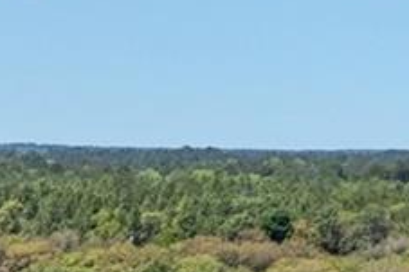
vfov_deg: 7.3
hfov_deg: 11.2
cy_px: 938
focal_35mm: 155
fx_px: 1760
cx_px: -553
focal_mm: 8.38
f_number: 2.8
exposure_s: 1/2000
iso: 130
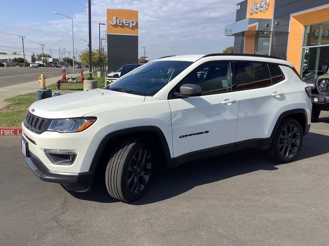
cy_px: 122
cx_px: 164
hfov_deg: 56.8
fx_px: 304
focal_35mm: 32
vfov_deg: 44.2
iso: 25
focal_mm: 3.3
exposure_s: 1/1664
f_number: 2.4
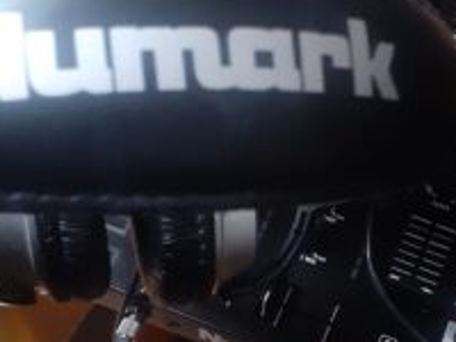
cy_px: 308
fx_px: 711
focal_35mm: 54
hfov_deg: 35.2
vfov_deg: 26.2
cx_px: 308
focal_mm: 3.6
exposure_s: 1/20
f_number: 1.9
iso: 1000
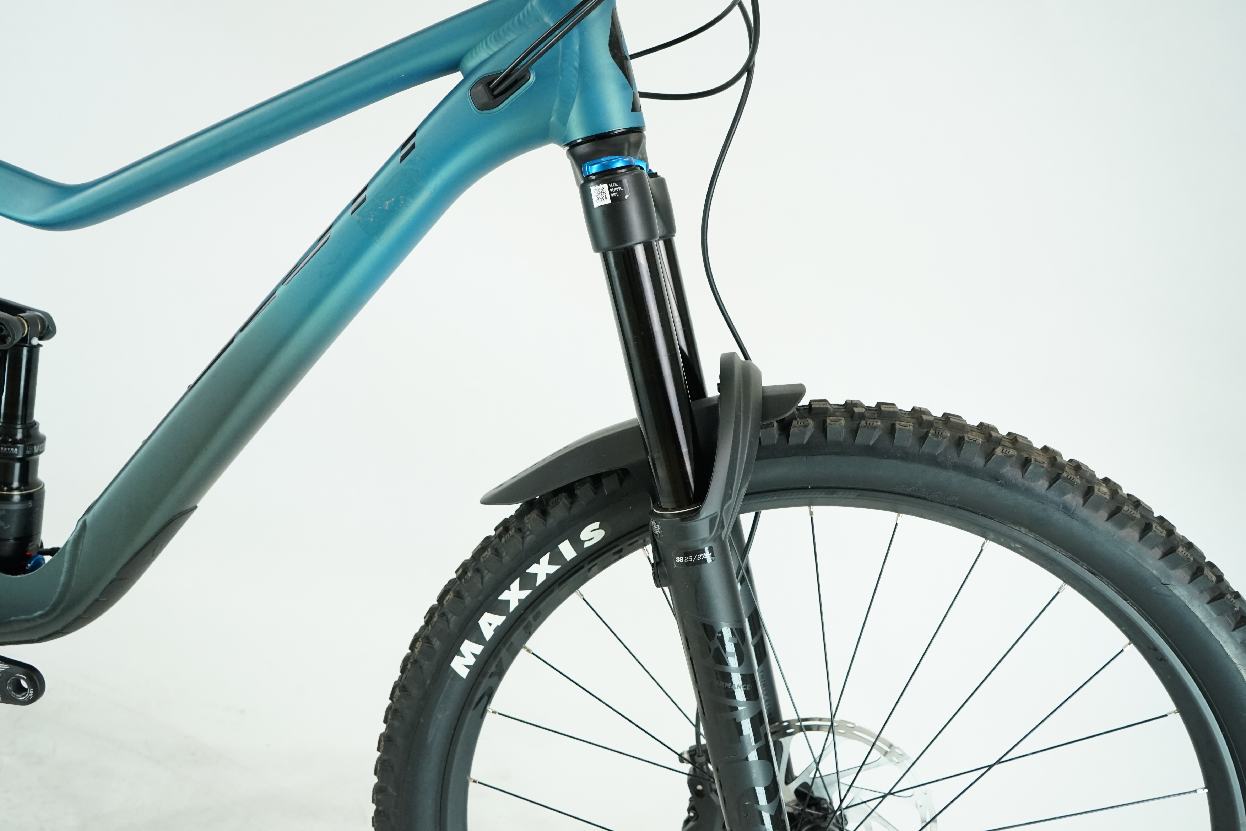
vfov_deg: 46.4
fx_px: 969
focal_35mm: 28
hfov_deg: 65.5
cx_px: 623
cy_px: 416
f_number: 5.6
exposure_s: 1/200
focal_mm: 28
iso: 2000
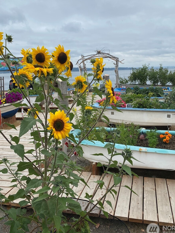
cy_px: 95
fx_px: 216
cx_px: 100
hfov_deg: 44.1
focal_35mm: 32
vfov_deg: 56.5
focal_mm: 4.25
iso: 32
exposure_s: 1/1522
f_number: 1.8
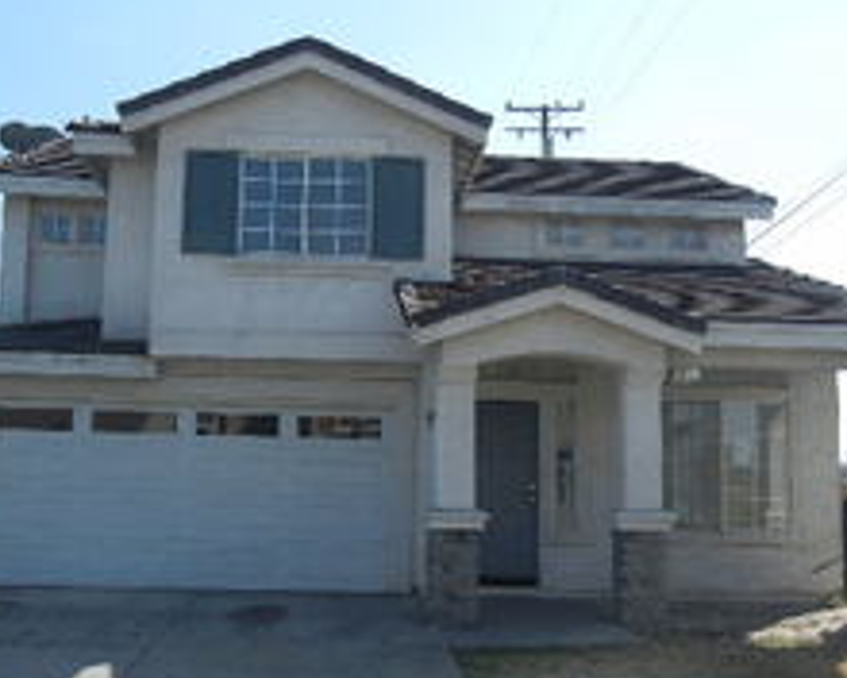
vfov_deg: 32.7
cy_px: 362
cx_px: 431
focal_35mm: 46
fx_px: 1153
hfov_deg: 40.3
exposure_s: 1/350
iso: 160
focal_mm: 5.4
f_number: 7
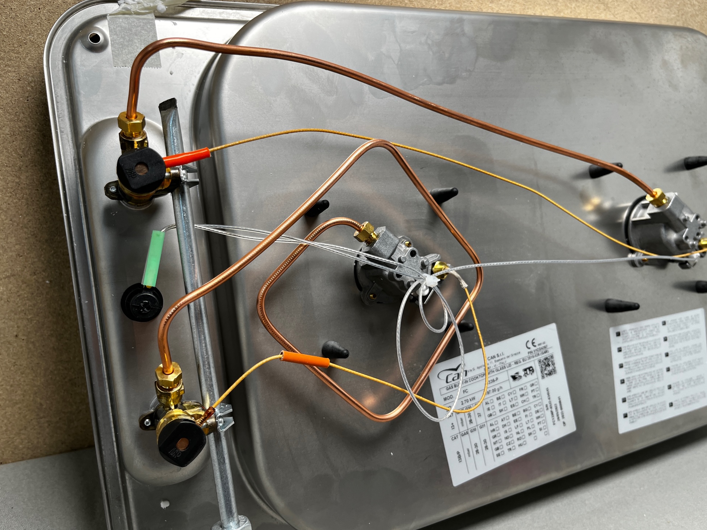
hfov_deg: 65.3
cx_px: 365
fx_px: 551
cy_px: 266
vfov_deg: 51.4
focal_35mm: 27
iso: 40
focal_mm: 5.1
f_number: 1.6
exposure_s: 1/100
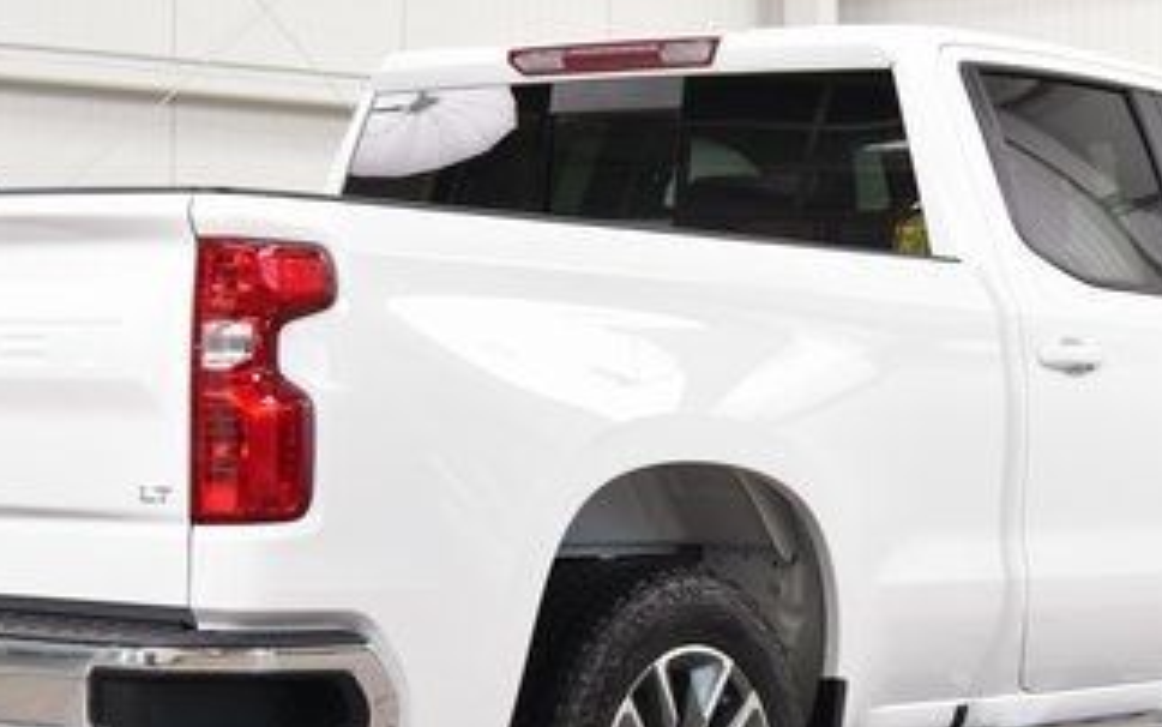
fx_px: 3358
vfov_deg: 12.3
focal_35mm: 106
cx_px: 554
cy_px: 412
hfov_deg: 19.6
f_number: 8
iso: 1600
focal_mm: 35
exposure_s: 1/60
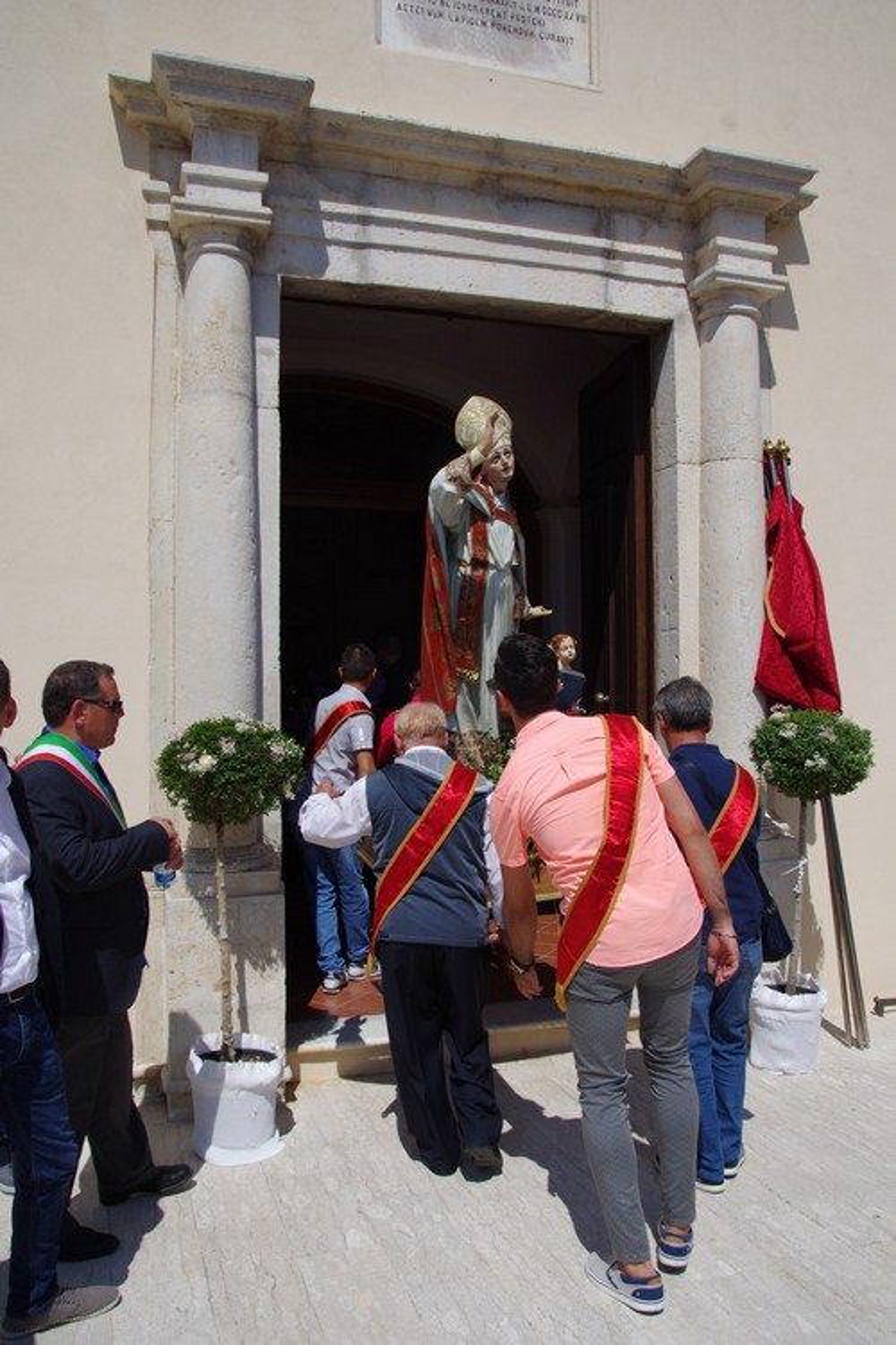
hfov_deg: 47.9
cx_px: 448
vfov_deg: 67.4
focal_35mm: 27
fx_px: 1008
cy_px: 672
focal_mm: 18
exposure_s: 1/320
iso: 100
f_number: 8
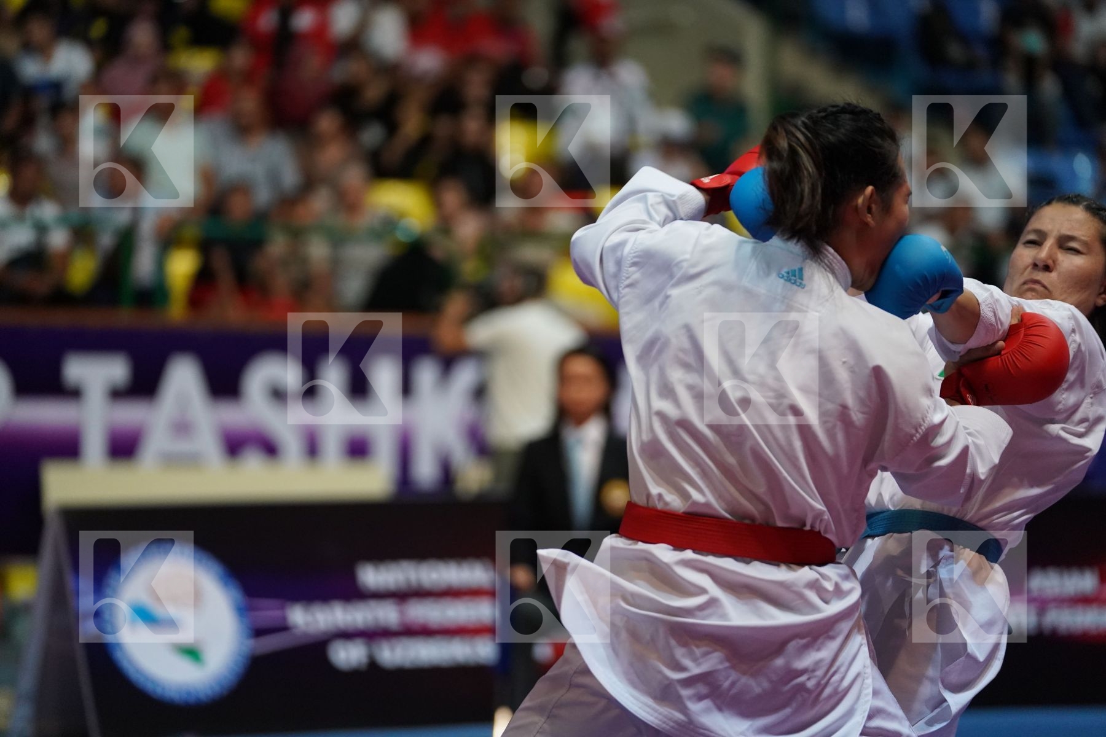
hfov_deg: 13.2
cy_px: 368
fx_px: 4762
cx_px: 553
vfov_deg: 8.9
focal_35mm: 155
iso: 4000
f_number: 2.8
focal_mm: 155
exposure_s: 1/1000
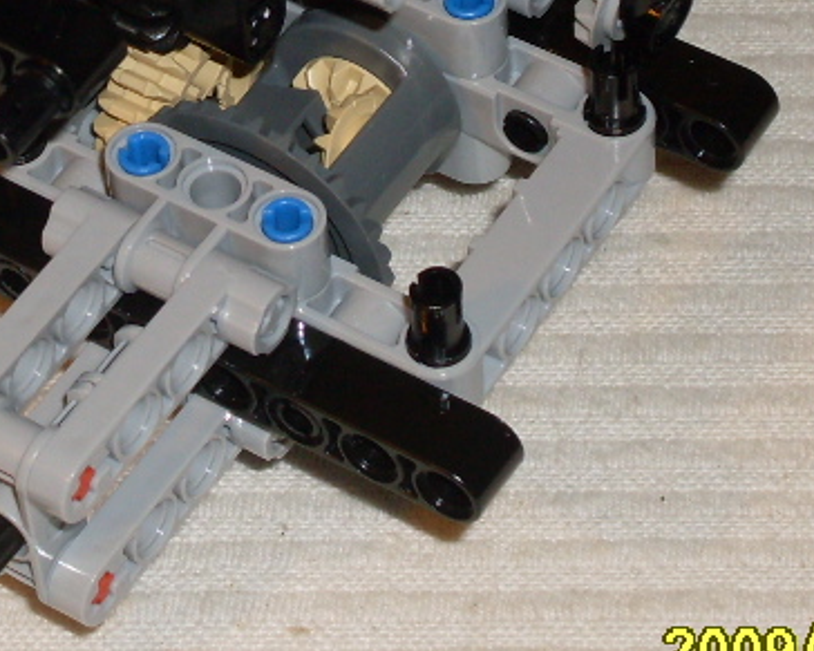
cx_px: 163
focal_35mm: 195
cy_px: -43
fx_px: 4697
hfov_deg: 9.9
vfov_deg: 7.9
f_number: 3.7
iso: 100
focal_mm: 11.7
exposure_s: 1/45
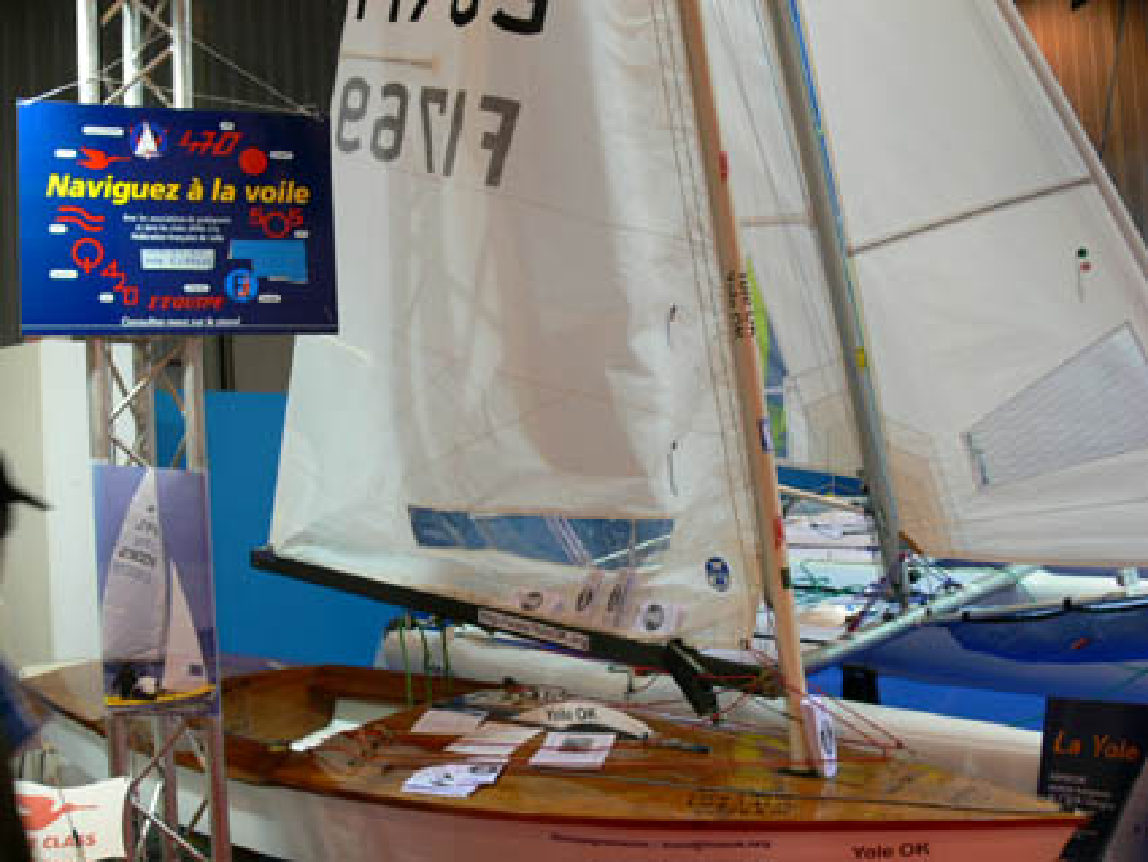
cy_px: 431
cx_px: 574
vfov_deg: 40.7
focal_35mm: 35
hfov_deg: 52.6
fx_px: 1161
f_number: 2.8
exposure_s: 1/30
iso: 80
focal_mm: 7.4
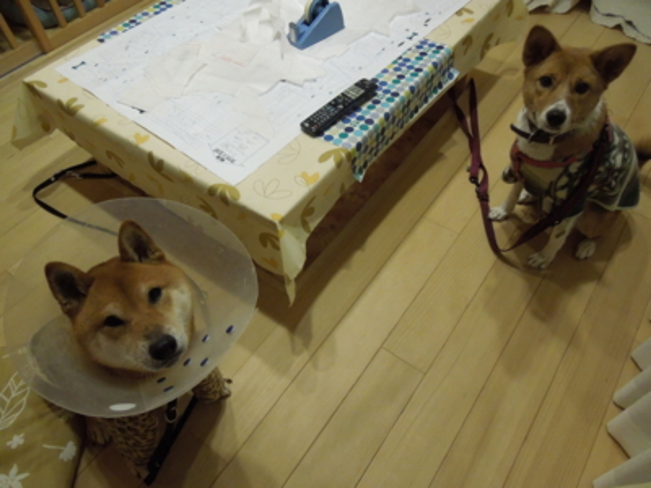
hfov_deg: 69.4
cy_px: 244
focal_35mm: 25
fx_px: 470
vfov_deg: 54.9
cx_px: 326
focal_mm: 4.5
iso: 800
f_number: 3.3
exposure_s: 1/40
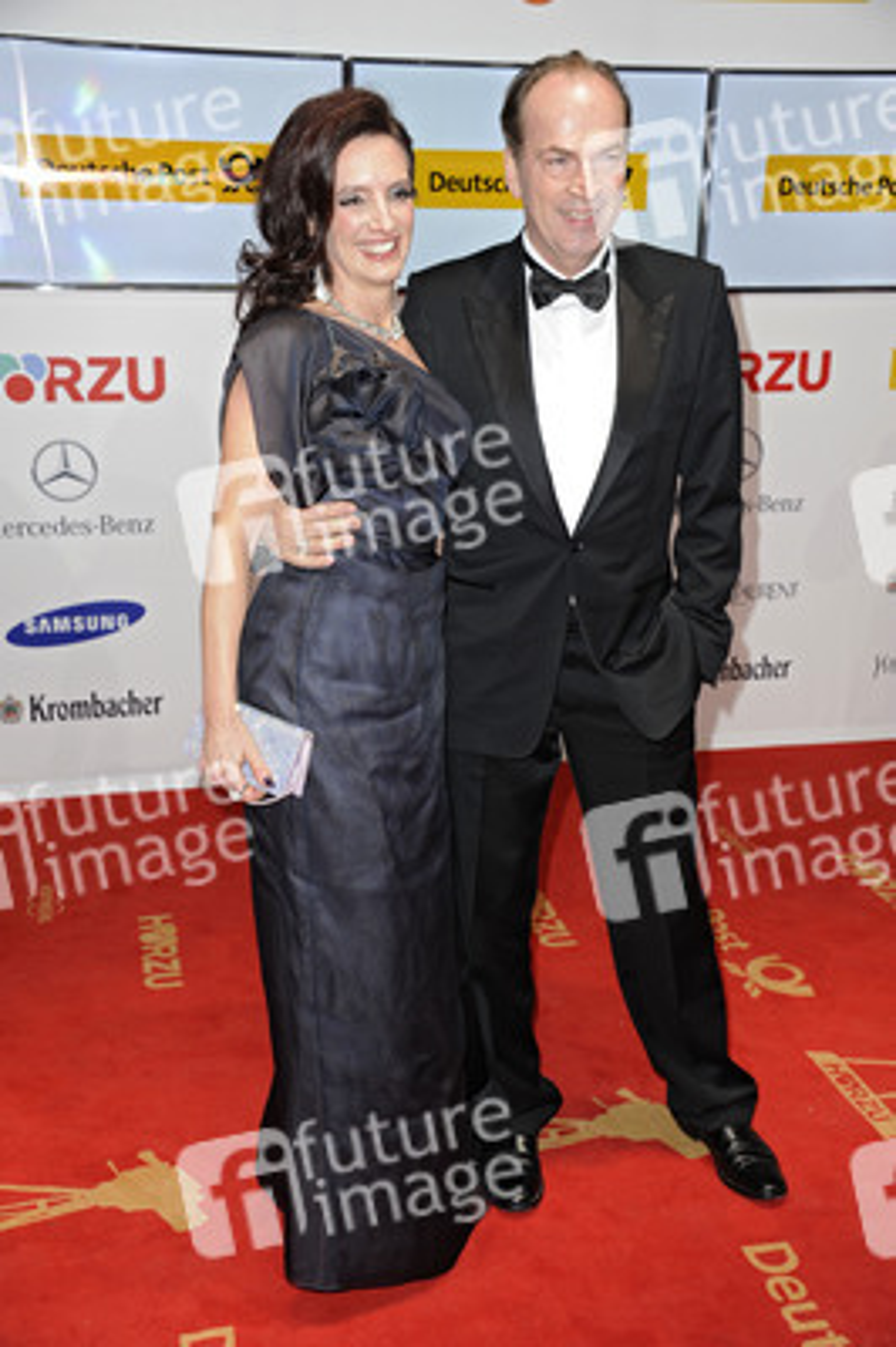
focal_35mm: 44
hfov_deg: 30.5
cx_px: 448
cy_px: 674
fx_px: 1645
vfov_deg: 44.5
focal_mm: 44
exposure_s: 1/160
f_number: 6.3
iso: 1000
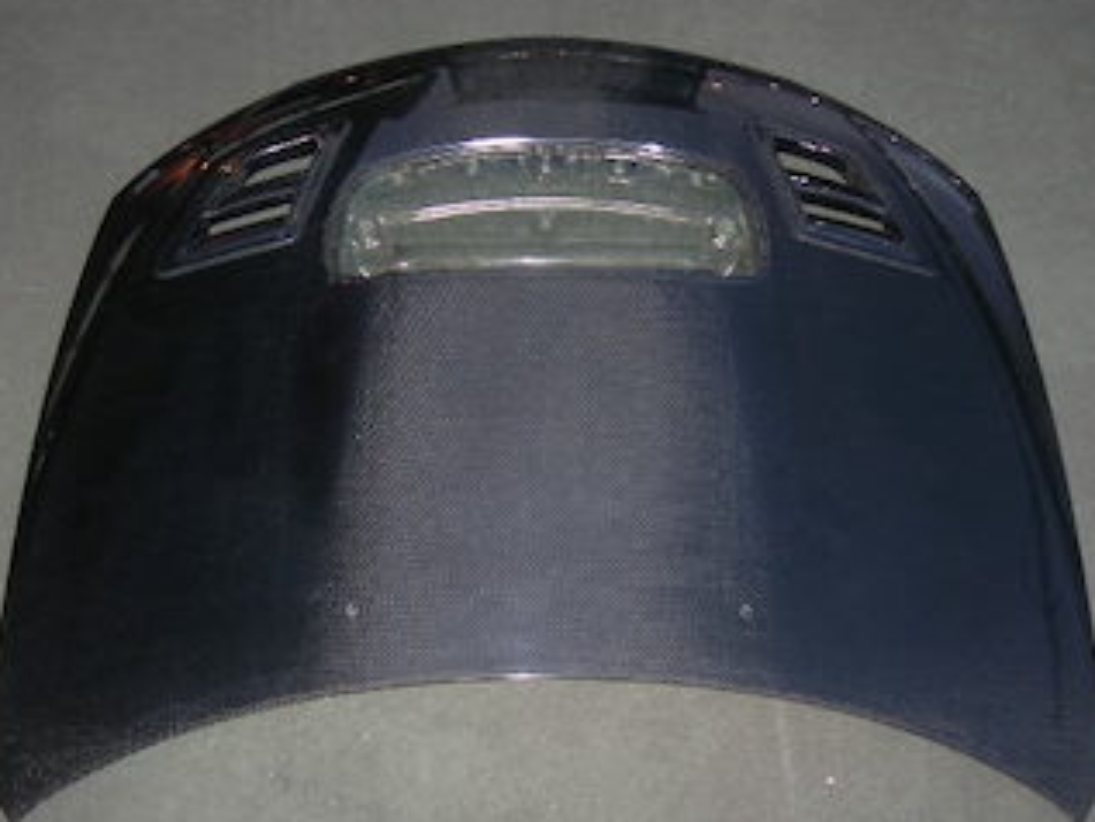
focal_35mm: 48
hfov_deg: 39.6
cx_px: 546
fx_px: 1519
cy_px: 466
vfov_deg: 30.2
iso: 73
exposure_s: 1/60.1
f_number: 2.8
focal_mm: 7.8
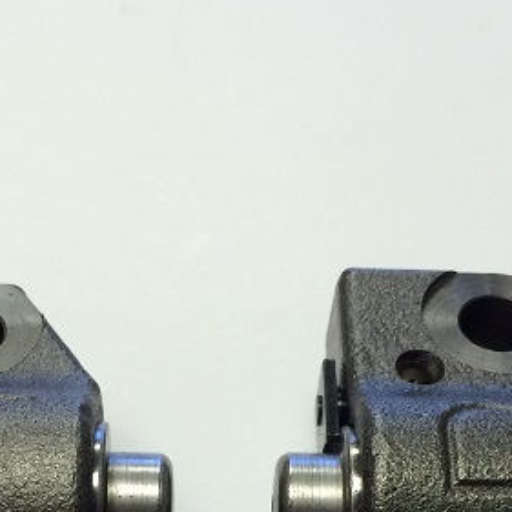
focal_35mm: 77
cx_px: 182
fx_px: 1289
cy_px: 530
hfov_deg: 22.4
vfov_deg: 21.6
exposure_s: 1/30
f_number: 2.2
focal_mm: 4.12
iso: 32
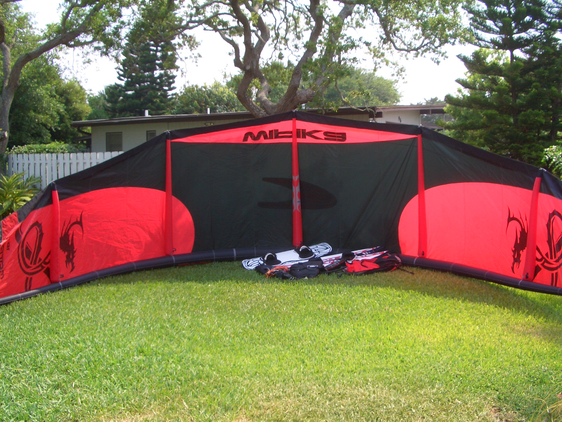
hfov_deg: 52.6
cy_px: 211
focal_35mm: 35
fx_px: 568
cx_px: 281
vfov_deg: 40.7
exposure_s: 1/160
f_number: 4.3
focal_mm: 5.8
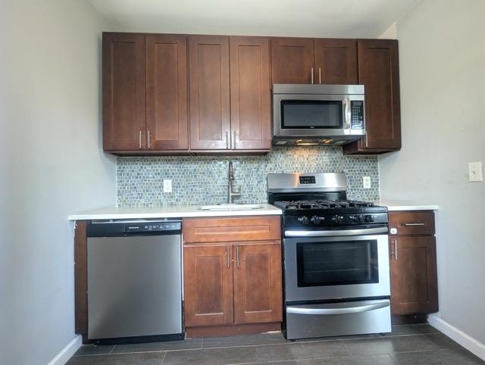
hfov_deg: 94.4
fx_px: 225
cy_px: 182
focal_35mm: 16
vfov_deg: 78.3
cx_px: 242
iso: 85
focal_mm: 2.35
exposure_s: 1/60
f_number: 2.2
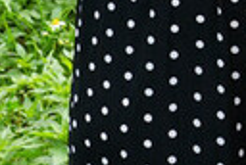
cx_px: 413
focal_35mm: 225
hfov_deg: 8.8
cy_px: -288
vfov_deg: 5.8
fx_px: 1541
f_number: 8
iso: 320
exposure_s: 1/320
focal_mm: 34
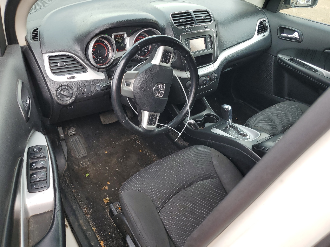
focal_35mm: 26
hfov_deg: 67.3
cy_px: 124
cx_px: 165
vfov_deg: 53.1
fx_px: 248
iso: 50
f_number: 1.5
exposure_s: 1/417
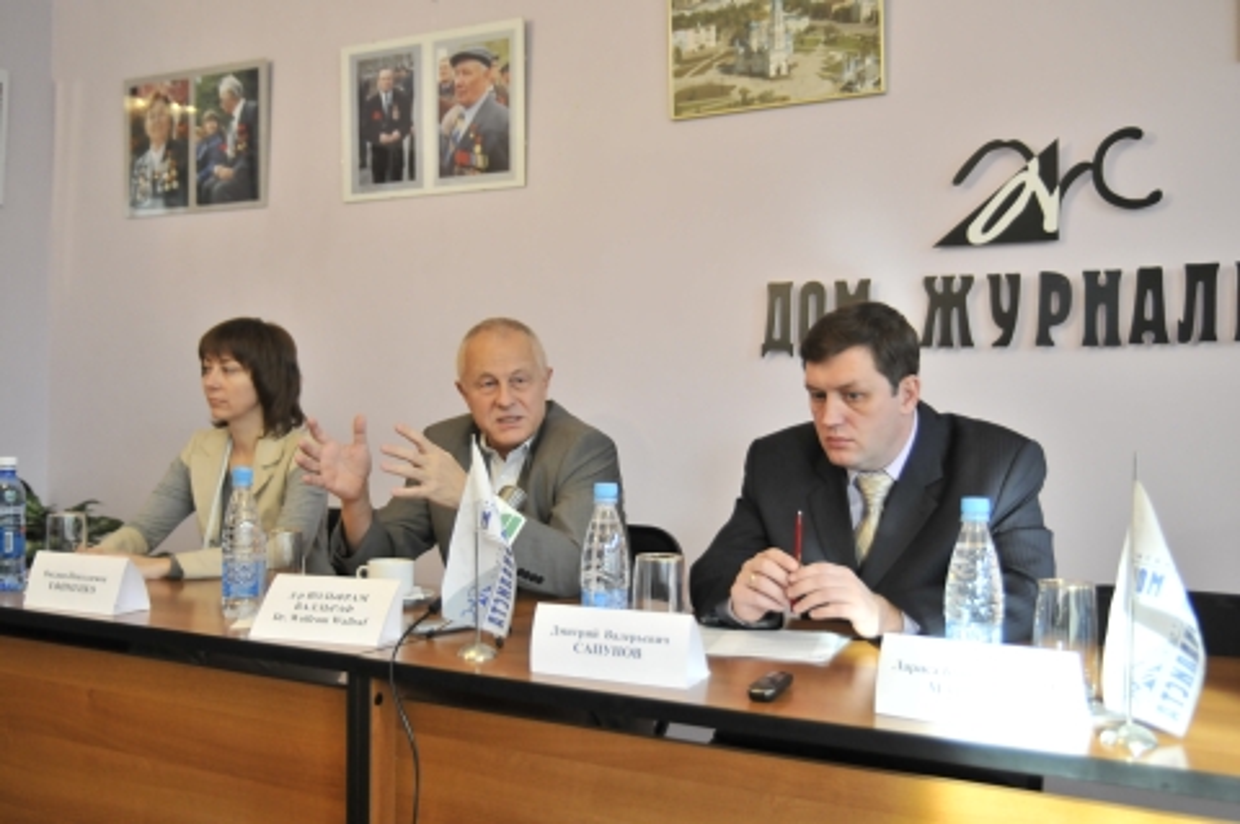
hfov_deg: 53.2
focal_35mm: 36
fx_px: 1239
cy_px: 412
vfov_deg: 36.8
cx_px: 620
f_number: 2.8
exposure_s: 1/100
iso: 800
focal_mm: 24
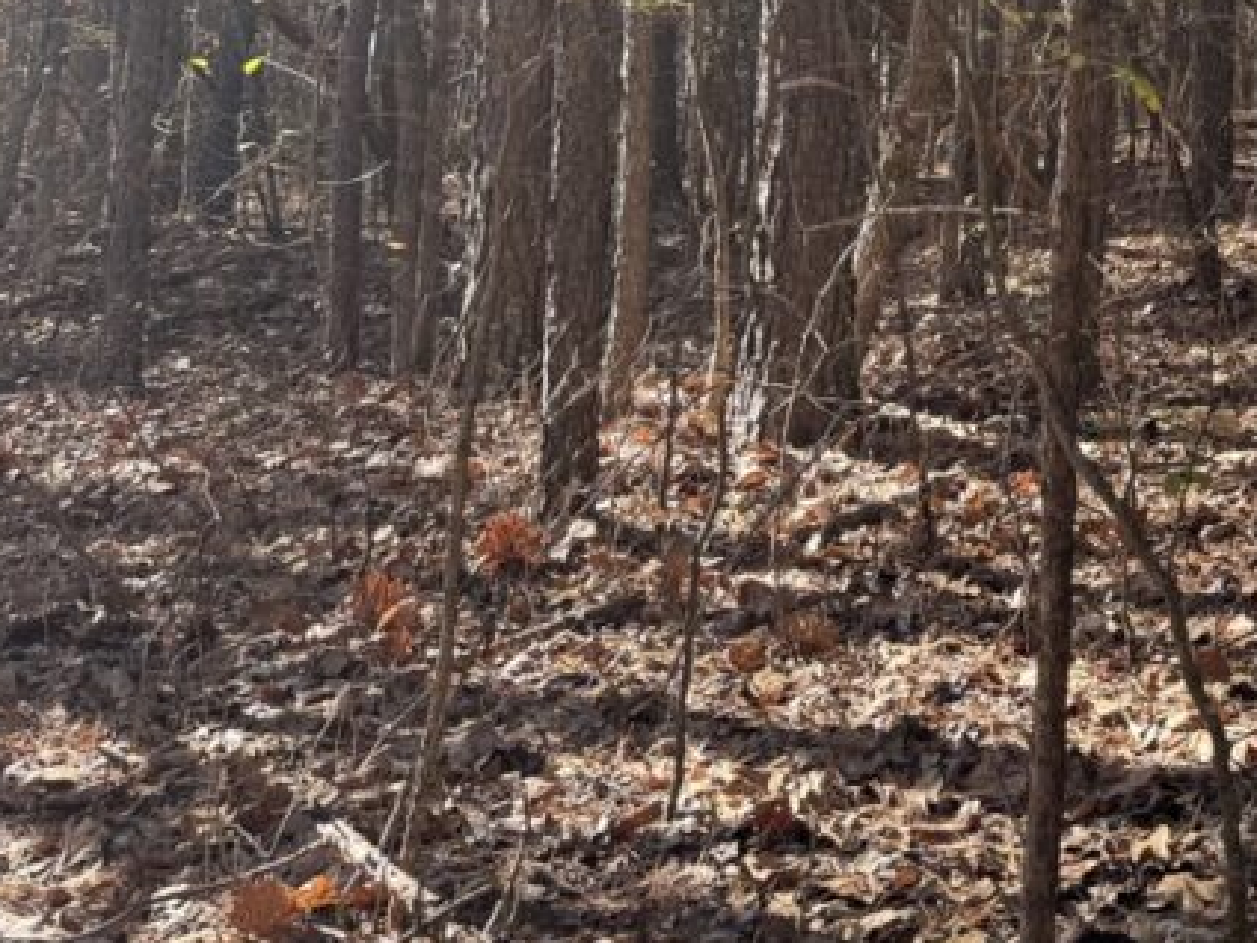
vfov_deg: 23.8
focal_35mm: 58
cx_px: 1408
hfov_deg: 29.7
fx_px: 2106
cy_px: -62
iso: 80
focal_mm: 6.76
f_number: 1.78
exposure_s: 1/352
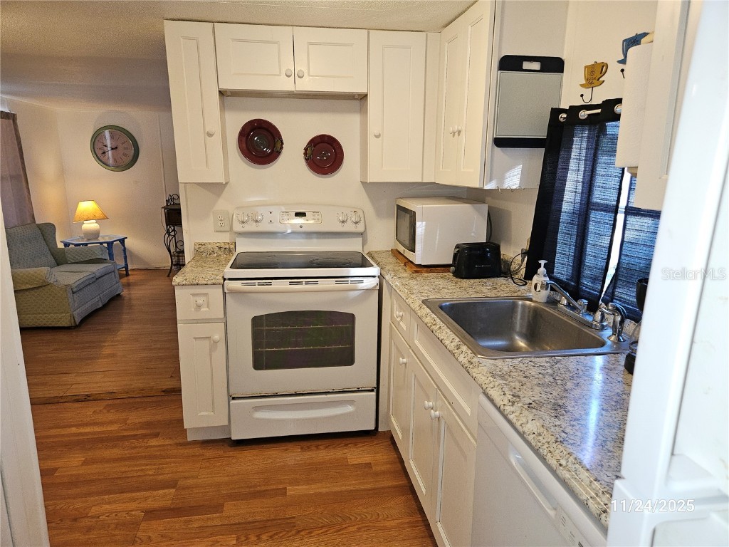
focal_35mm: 23
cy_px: 274
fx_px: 484
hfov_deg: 73.9
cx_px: 364
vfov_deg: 58.9
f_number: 1.8
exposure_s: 1/60
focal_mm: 5.4
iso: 125
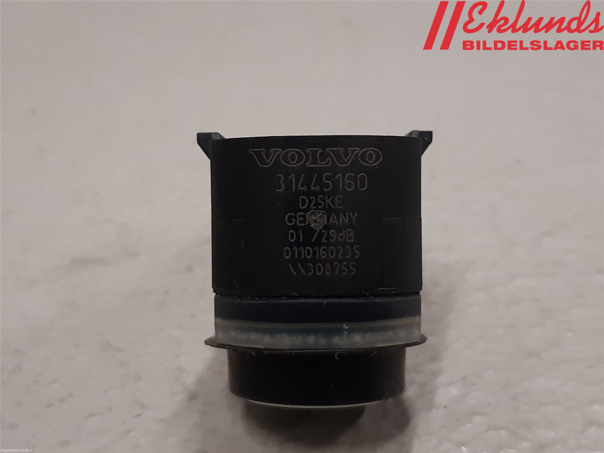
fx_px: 454
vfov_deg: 53.1
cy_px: 226
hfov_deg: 67.3
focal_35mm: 26
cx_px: 302
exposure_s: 1/50
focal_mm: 3.93
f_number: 1.7
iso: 100
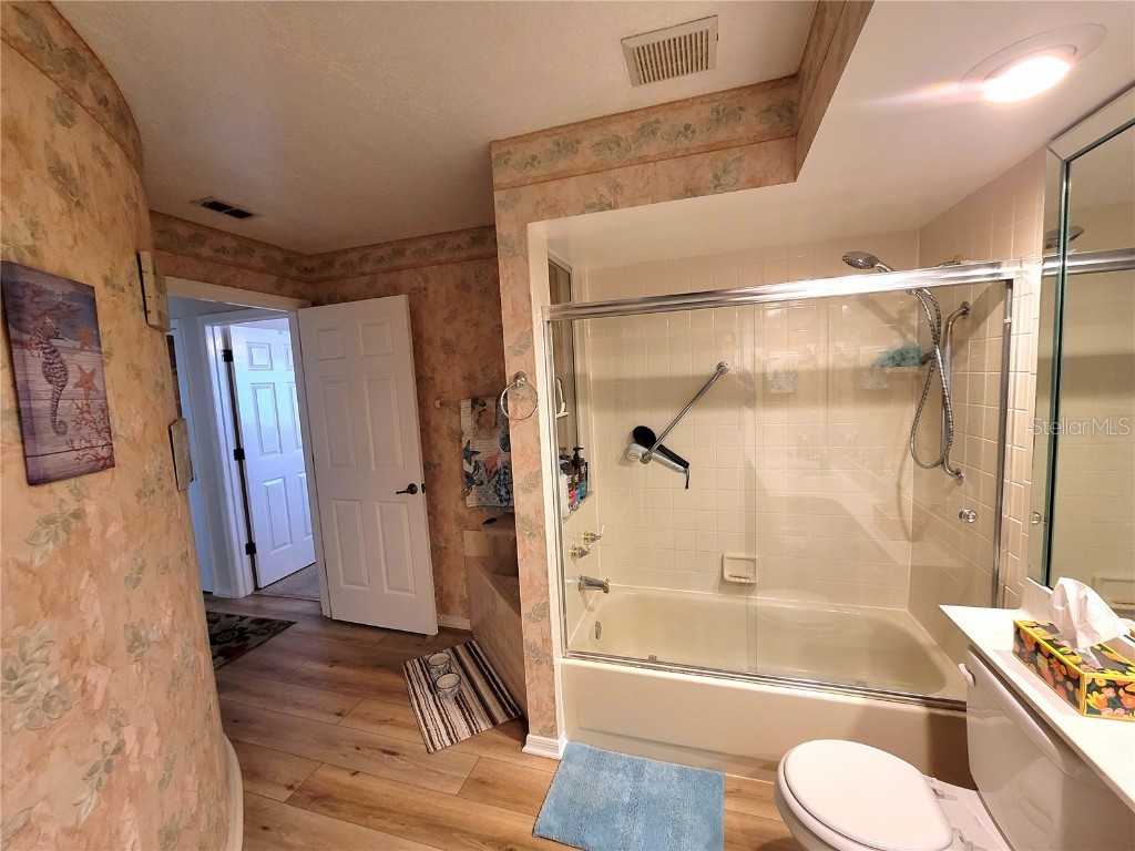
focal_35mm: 13
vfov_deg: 89.9
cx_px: 568
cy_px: 426
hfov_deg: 106.2
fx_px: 426
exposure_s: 1/40
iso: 320
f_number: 2.2
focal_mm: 2.2
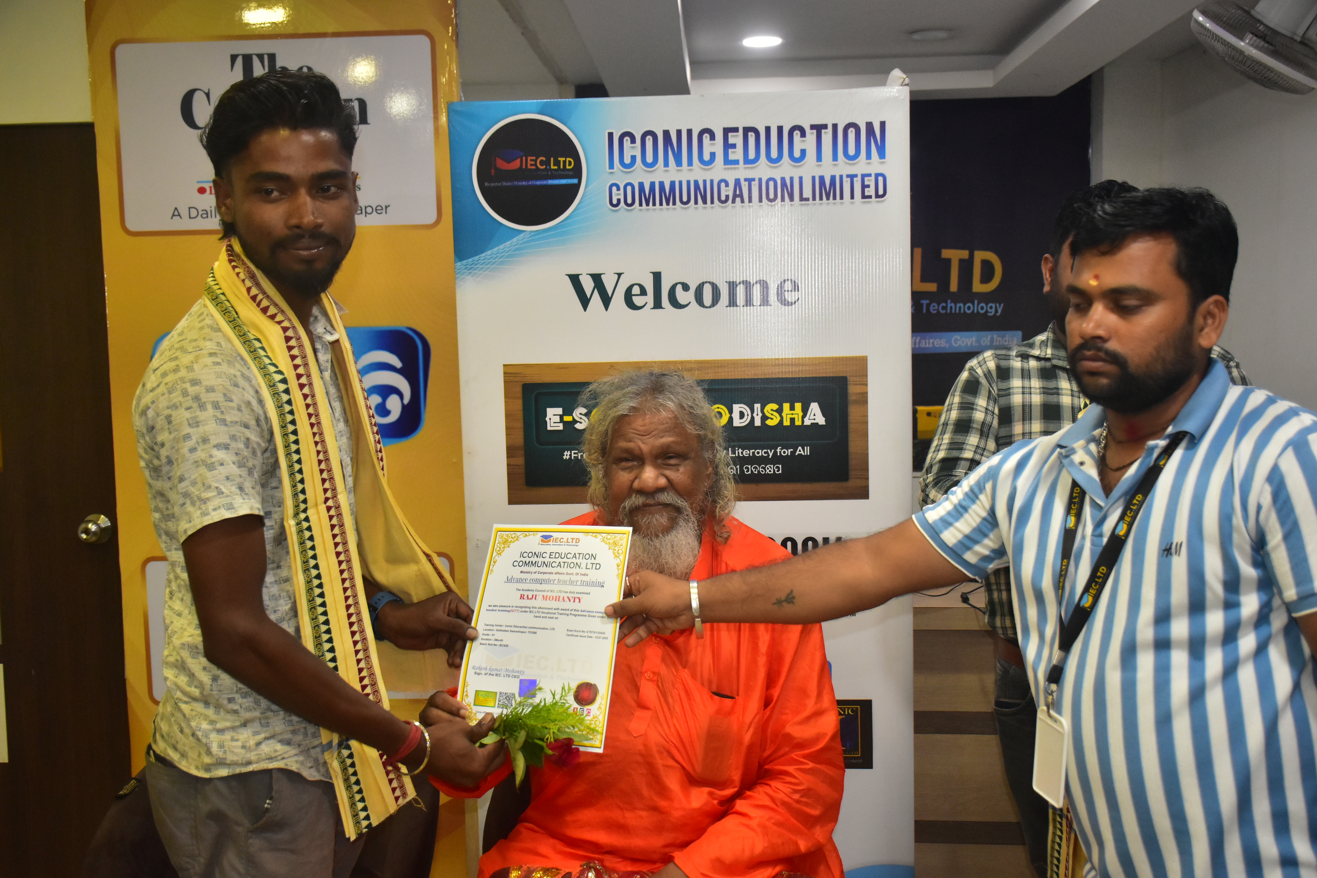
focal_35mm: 36
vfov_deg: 36.9
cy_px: 439
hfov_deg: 53.1
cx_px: 658
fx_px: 1317
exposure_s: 1/100
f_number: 4
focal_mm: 24
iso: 1600
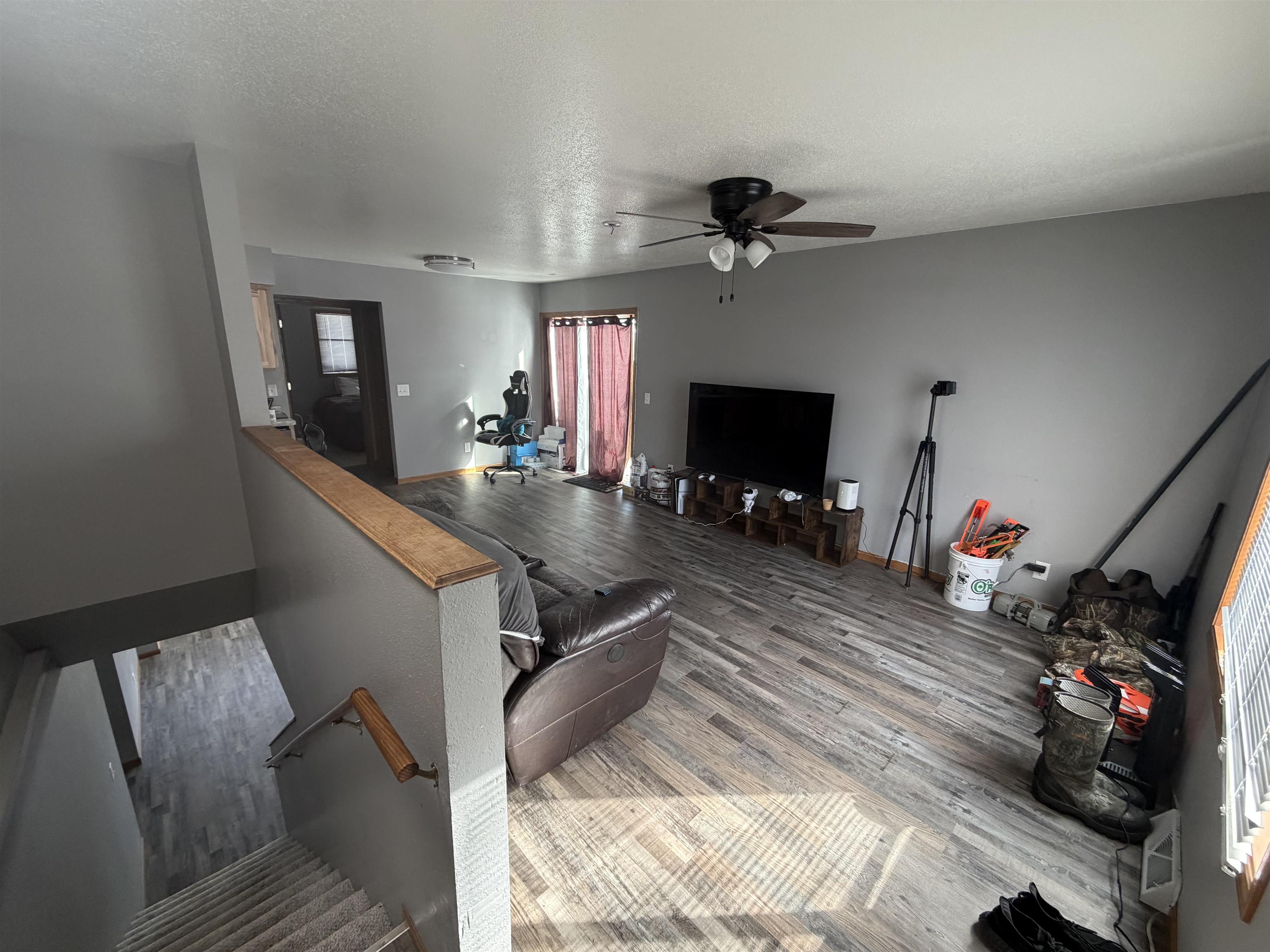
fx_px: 514
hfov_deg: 102.1
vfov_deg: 85.7
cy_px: 476
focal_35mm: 14
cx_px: 635
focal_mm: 2.22
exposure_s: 1/120
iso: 250
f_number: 2.2
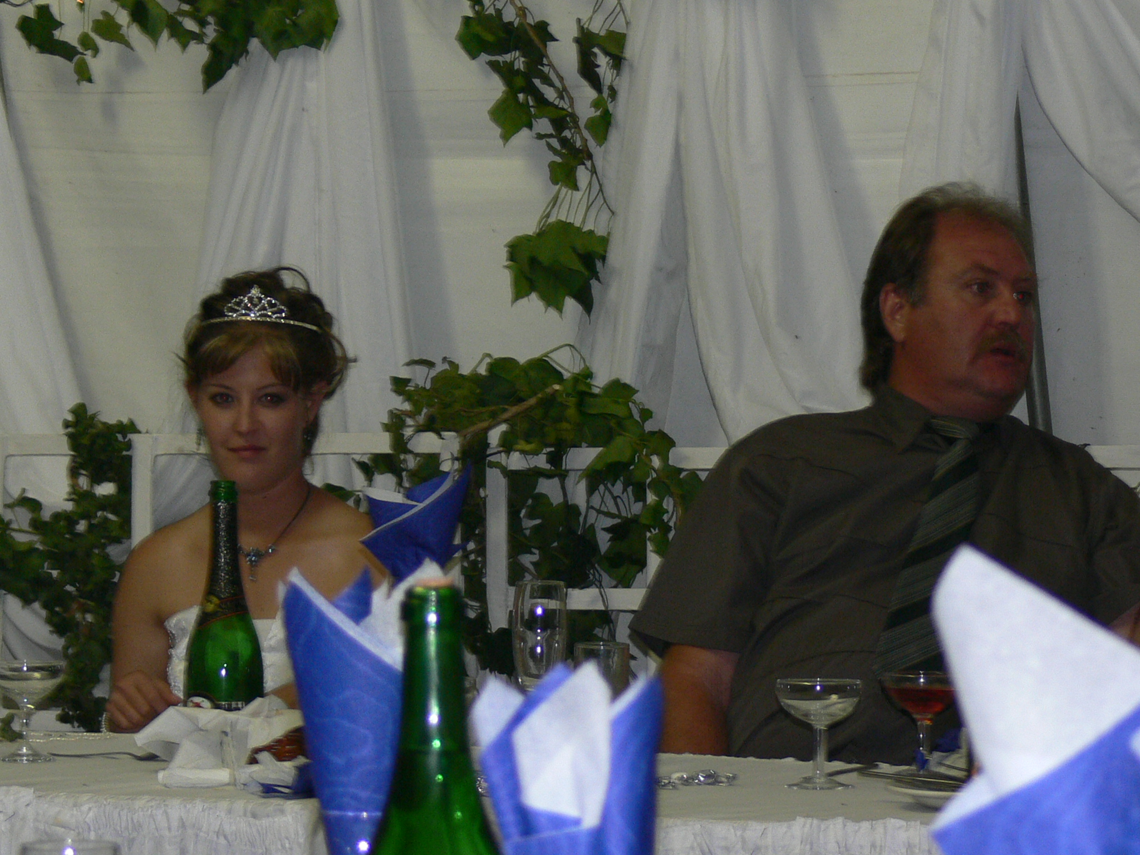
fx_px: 5335
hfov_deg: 12.2
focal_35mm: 162
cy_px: 428
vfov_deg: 9.2
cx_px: 570
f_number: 3.2
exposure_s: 1/30
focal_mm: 21.6
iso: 100
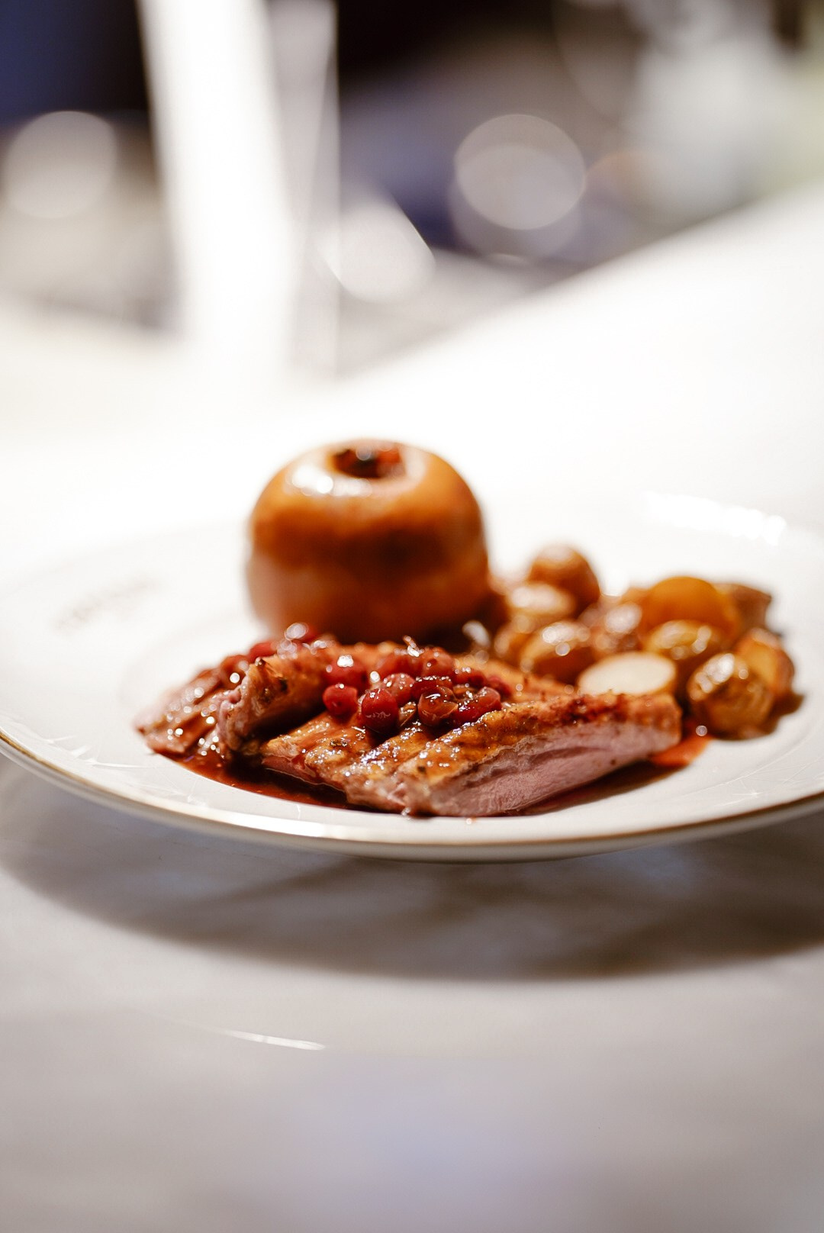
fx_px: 4627
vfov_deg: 15.2
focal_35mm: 135
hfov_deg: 10.2
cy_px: 616
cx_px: 412
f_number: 1.8
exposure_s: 1/160
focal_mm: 135
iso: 250
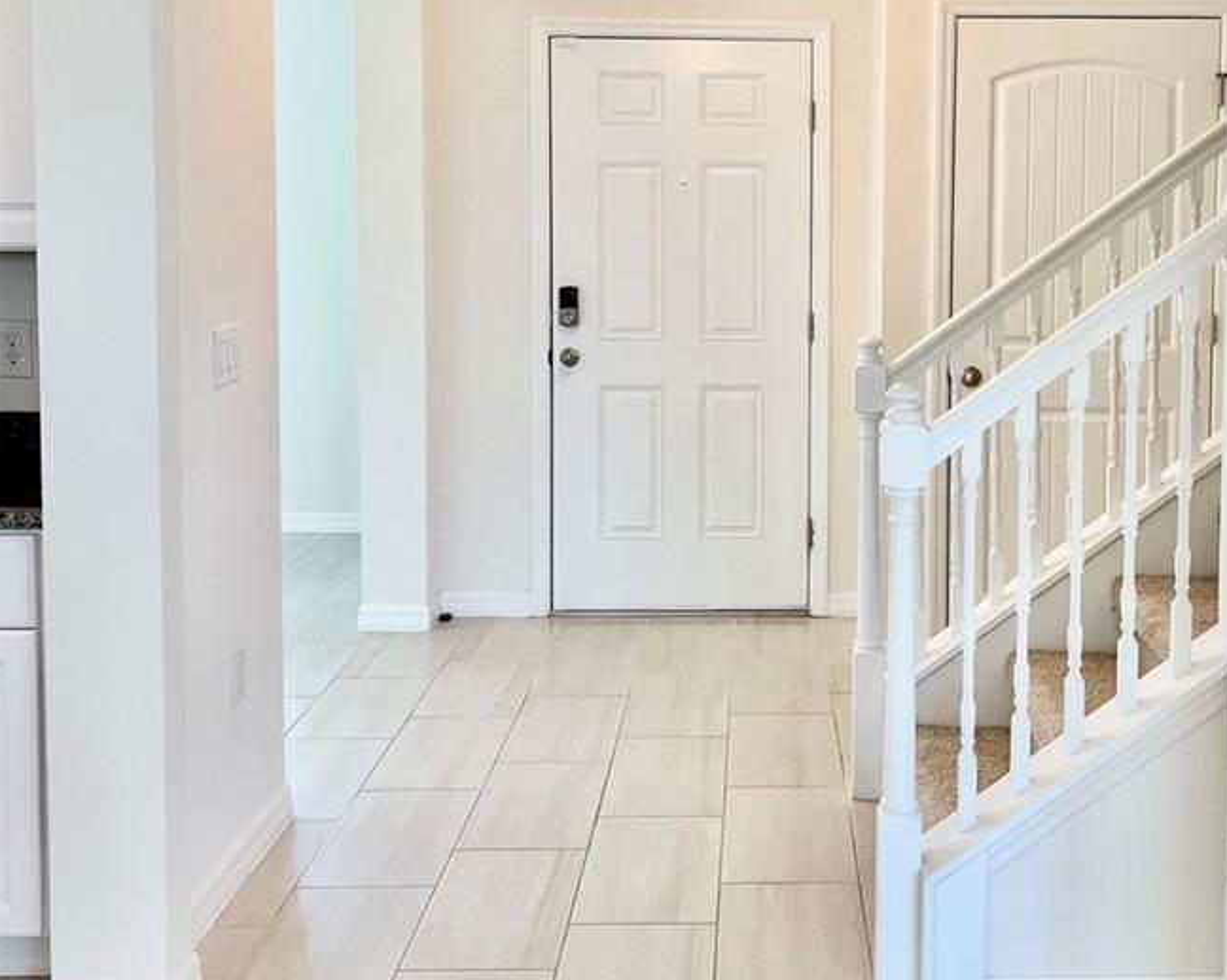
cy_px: 316
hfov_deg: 39.1
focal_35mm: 47
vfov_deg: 31.8
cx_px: 816
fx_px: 1706
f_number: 1.5
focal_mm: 5.7
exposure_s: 1/126
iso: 64
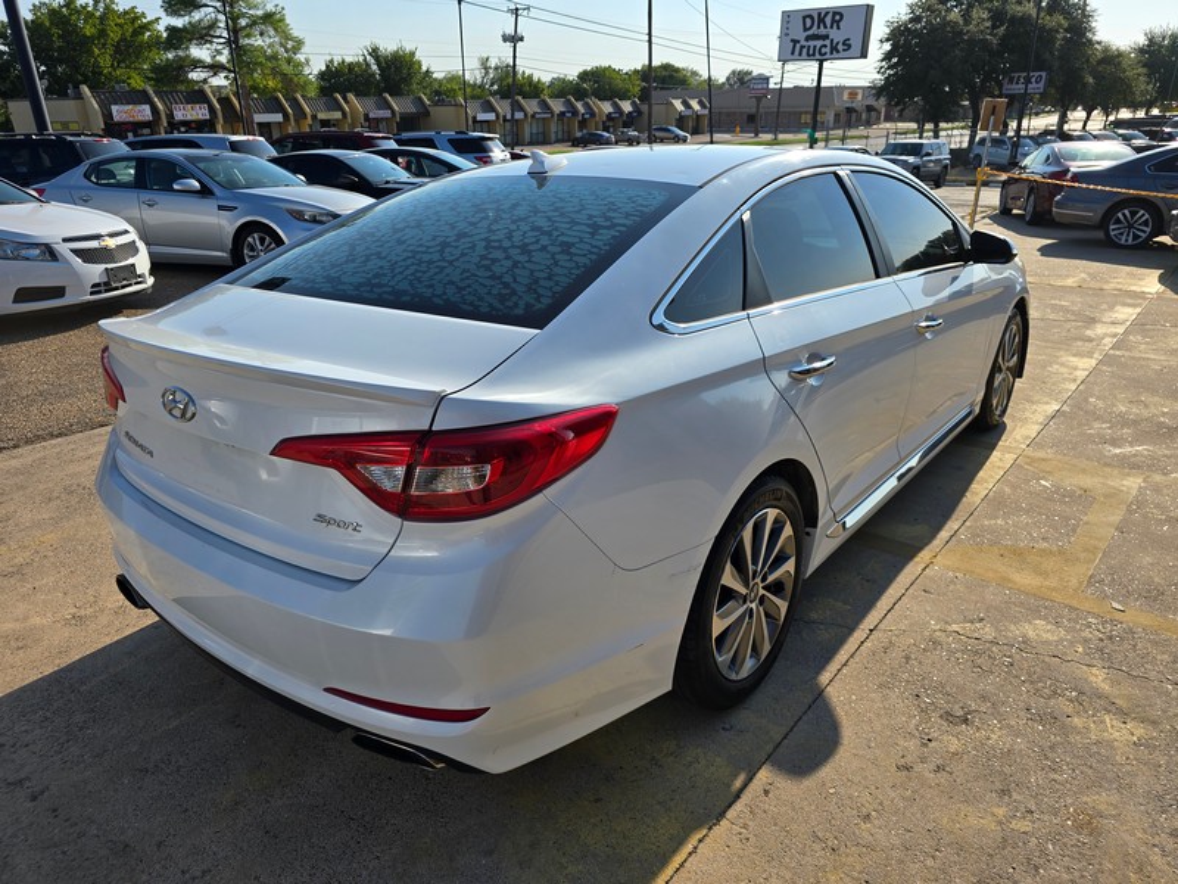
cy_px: 442
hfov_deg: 73.9
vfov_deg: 58.9
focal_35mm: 23
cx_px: 589
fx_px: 783
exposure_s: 1/885
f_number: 1.7
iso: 12
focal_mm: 6.3
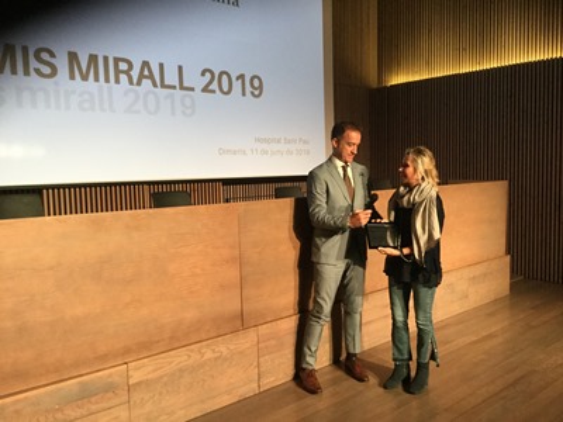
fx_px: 504
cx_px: 282
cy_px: 211
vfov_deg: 45.4
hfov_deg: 58.4
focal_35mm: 31
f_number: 2.4
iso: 200
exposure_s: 1/33
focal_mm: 3.3
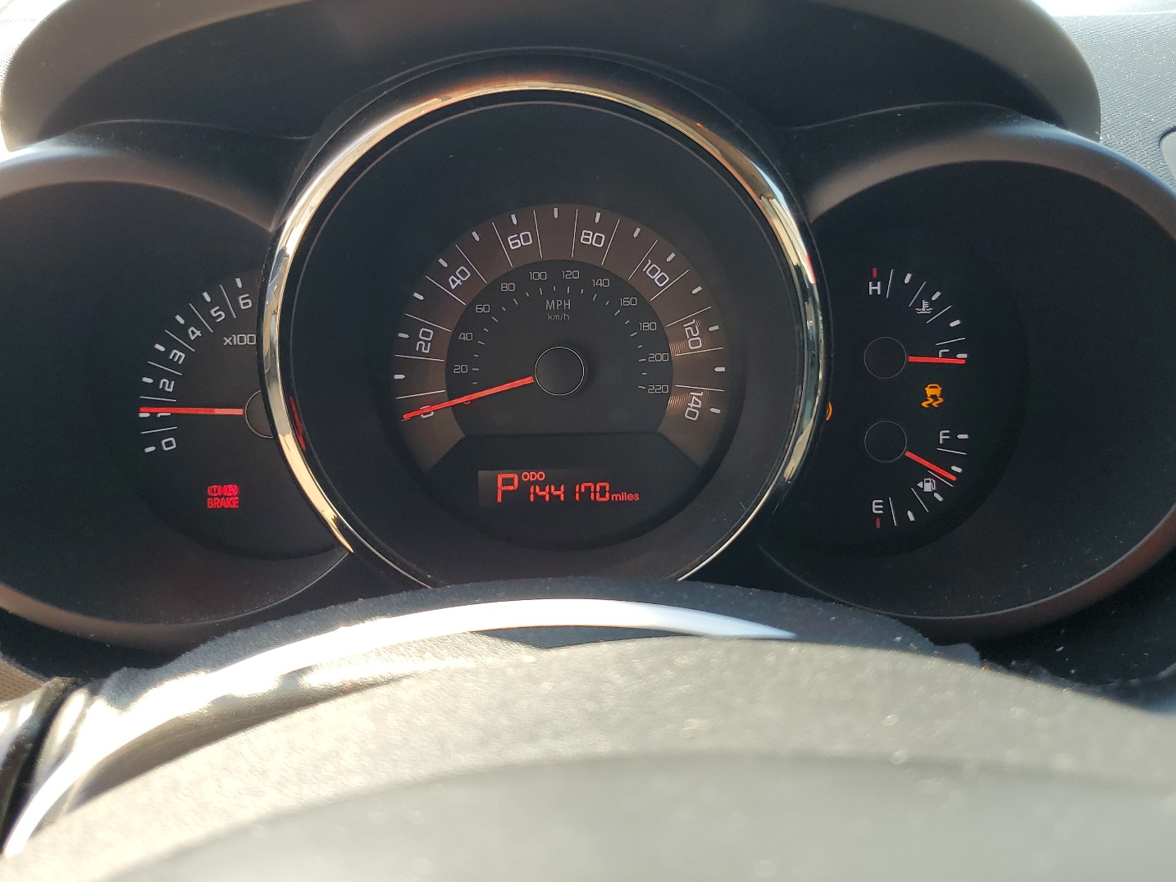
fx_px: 985
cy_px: 411
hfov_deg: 61.7
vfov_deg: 48.2
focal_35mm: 29
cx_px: 590
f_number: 1.5
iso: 50
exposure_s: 1/250
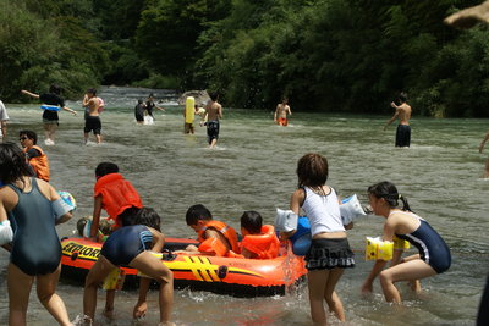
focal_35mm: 75
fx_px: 1019
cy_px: 163
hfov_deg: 27.0
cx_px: 244
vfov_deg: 18.2
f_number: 13
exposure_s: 1/125
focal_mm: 50
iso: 100
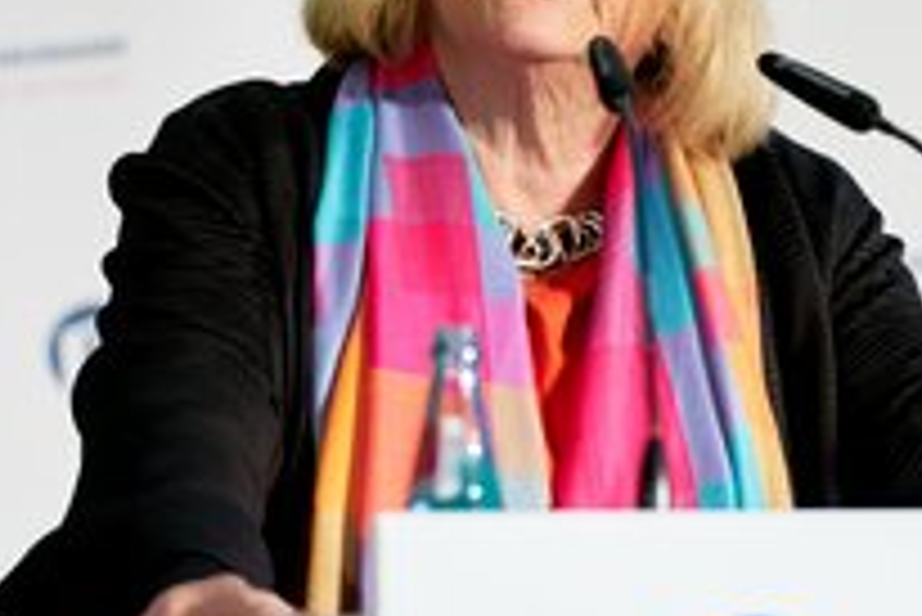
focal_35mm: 363
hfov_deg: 5.7
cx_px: 558
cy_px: 198
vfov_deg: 3.8
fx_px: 9303
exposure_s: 1/320
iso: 1000
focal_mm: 180
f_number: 2.8
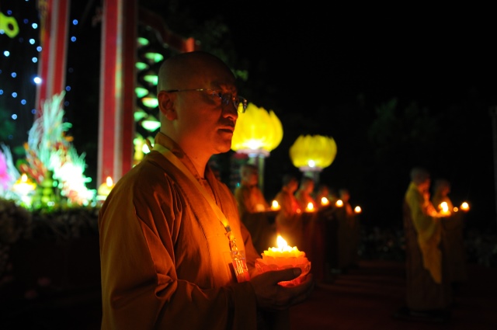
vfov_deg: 36.8
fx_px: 496
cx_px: 248
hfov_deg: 53.2
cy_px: 165
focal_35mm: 36
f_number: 2.8
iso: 640
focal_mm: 24
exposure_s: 1/15
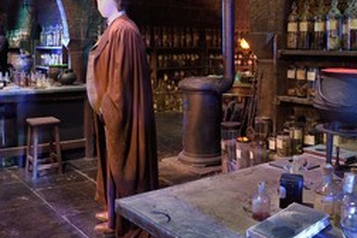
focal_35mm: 45
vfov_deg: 29.6
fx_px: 446
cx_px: 184
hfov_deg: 43.6
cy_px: 72
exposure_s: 1/4
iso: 1600
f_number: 5.6
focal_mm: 27
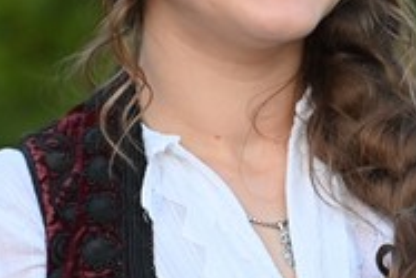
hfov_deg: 2.4
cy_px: 52
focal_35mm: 856
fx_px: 9899
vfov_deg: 1.6
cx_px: 271
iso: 2000
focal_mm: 200
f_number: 2.8
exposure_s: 1/1000
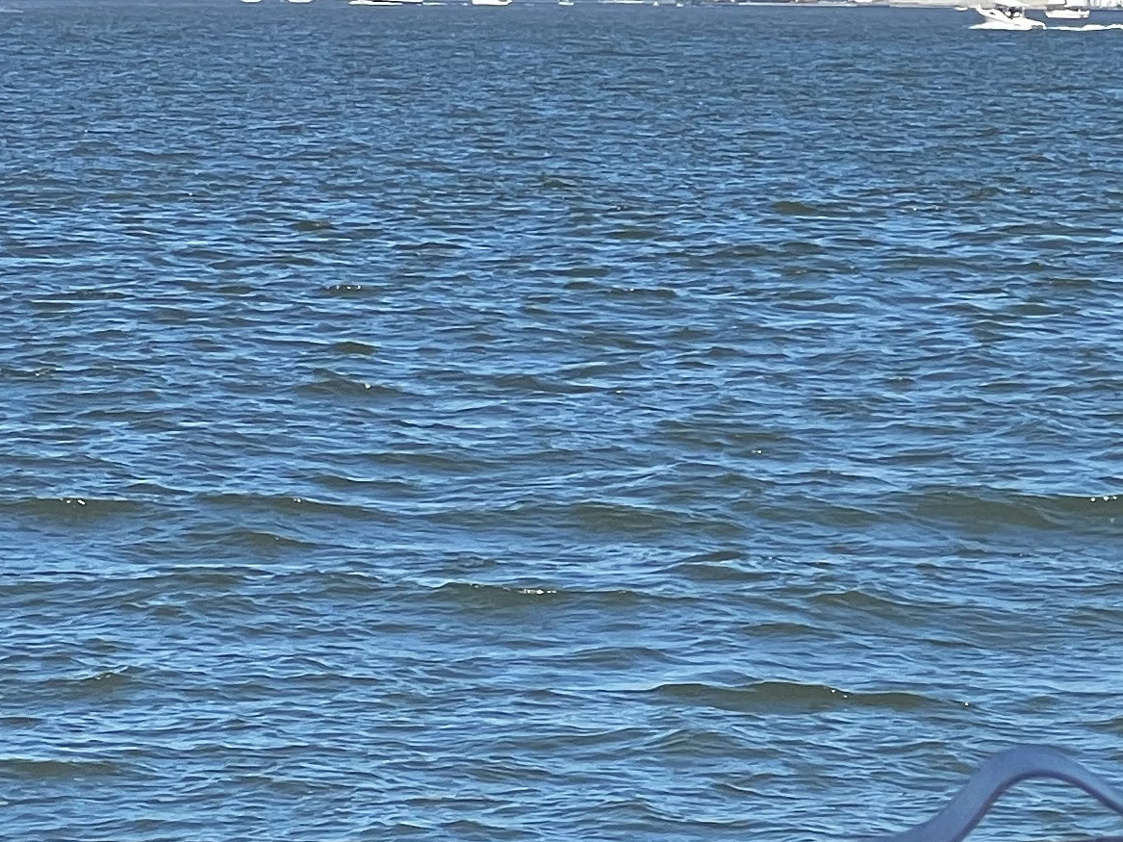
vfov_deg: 5.6
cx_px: 1672
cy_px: 130
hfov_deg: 7.3
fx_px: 8629
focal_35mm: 266
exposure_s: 1/723
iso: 32
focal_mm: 9
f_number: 2.8
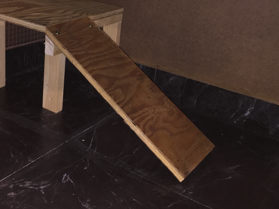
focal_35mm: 49
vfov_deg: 29.3
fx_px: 395
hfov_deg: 38.5
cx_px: 92
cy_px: 58
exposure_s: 1/16
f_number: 2.2
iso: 32
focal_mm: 4.15
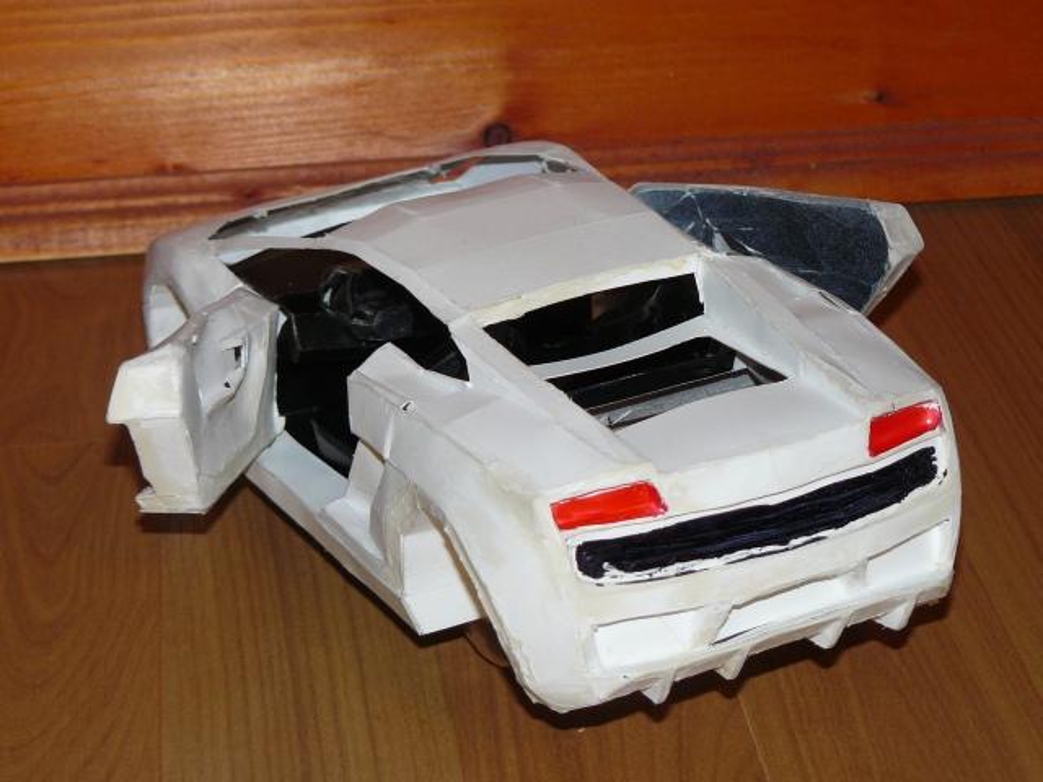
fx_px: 3043
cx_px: 522
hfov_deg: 19.4
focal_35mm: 101
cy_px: 391
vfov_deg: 14.6
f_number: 3.2
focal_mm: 14
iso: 100
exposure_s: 1/40
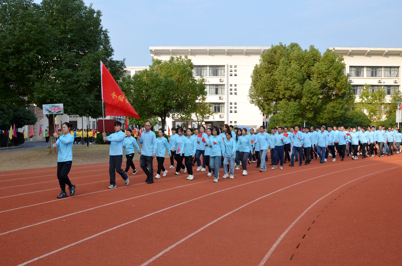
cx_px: 201
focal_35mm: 36
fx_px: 401
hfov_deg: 53.2
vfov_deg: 36.7
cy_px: 133
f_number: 8
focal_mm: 24
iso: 200
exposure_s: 1/250
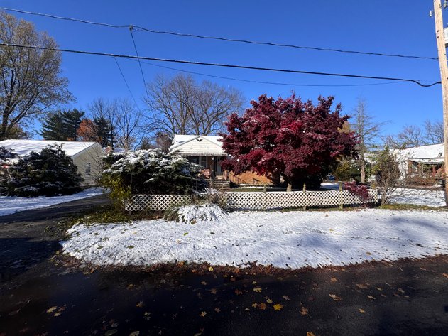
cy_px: 168
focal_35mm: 14
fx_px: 181
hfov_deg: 102.1
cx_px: 224
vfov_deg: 85.7
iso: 50
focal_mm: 2.22
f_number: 2.2
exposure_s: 1/2273
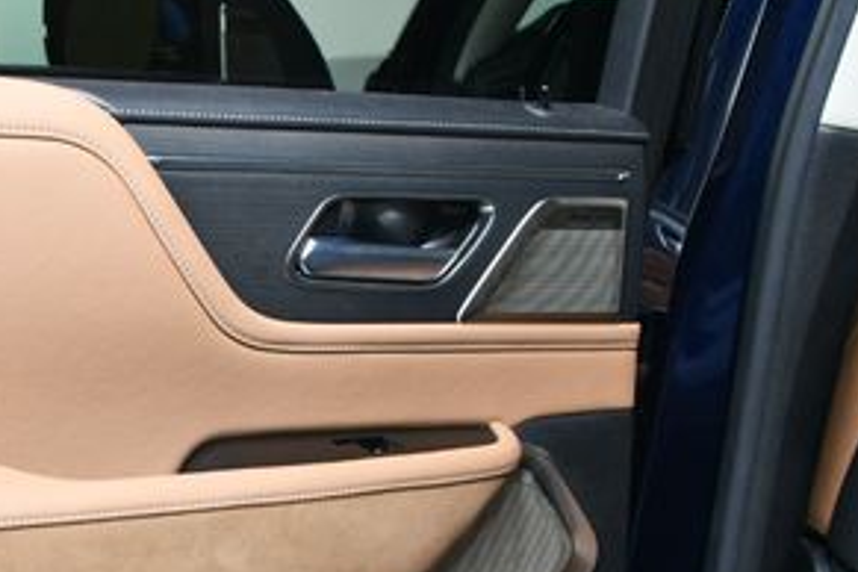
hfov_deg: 29.2
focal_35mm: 66
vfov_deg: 19.8
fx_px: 1573
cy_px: 619
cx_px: 77
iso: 100
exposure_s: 1/160
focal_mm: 20
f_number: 7.1
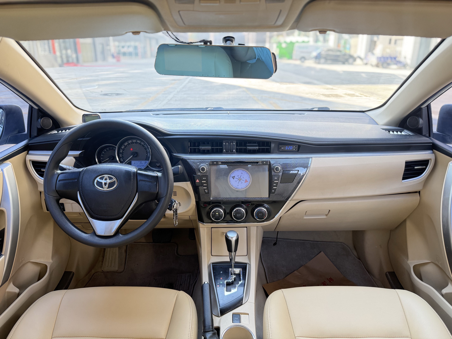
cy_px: 170
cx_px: 226
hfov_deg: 71.6
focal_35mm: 24
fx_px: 313
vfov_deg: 56.8
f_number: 1.78
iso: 200
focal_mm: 6.76
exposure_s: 1/72
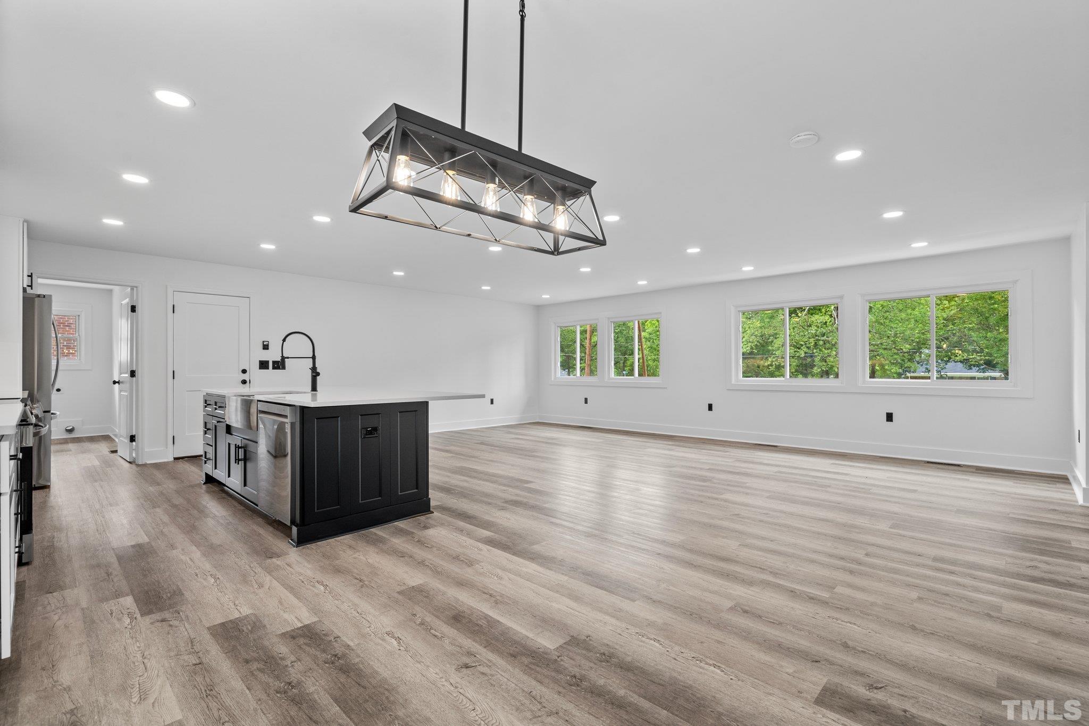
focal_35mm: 16
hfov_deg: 96.7
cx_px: 544
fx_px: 484
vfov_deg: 73.7
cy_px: 363
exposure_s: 1/4
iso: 400
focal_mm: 16
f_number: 8
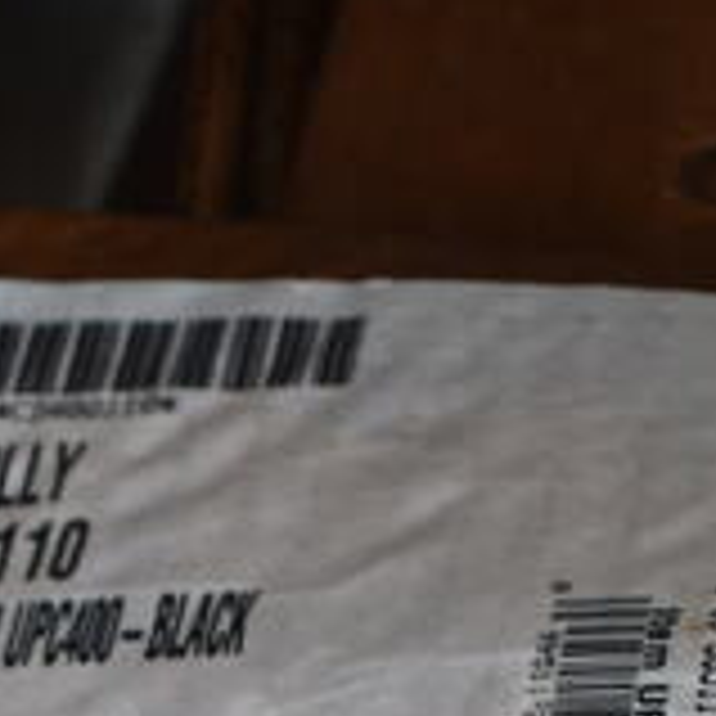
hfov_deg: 19.7
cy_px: 901
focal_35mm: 88
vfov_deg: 18.5
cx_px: 252
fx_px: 2059
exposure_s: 1/125
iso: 100
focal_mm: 18
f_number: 4.5
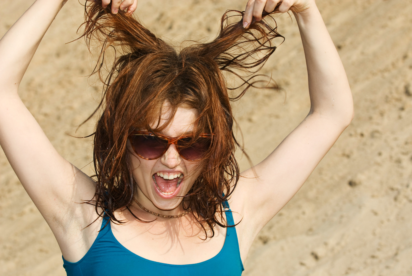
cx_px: 206
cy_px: 138
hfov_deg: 17.5
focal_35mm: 117
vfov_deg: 11.7
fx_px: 1341
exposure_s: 1/250
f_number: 8
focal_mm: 78
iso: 100
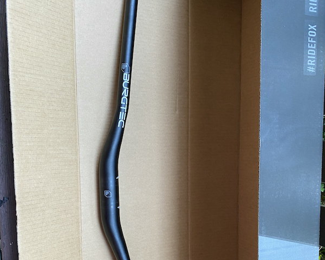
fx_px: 327
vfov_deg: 42.8
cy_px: 174
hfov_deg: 52.8
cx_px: 162
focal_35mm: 34
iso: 125
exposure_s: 1/77
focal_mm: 4.25
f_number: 1.8
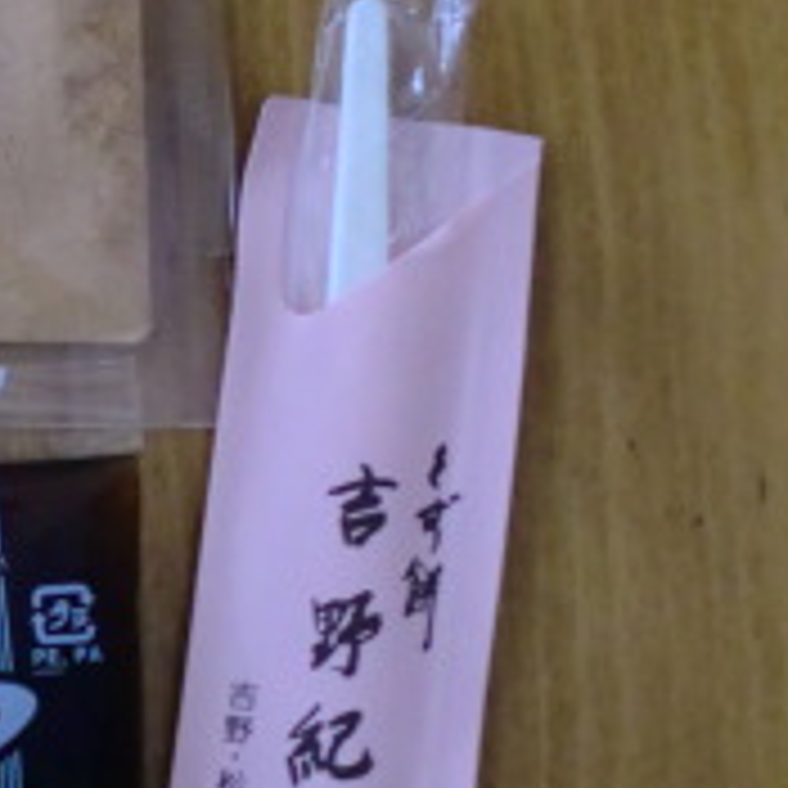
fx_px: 2910
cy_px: 315
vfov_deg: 15.4
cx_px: -513
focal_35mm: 113
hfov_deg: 14.1
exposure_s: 1/30
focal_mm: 6.3
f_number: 3.1
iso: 400
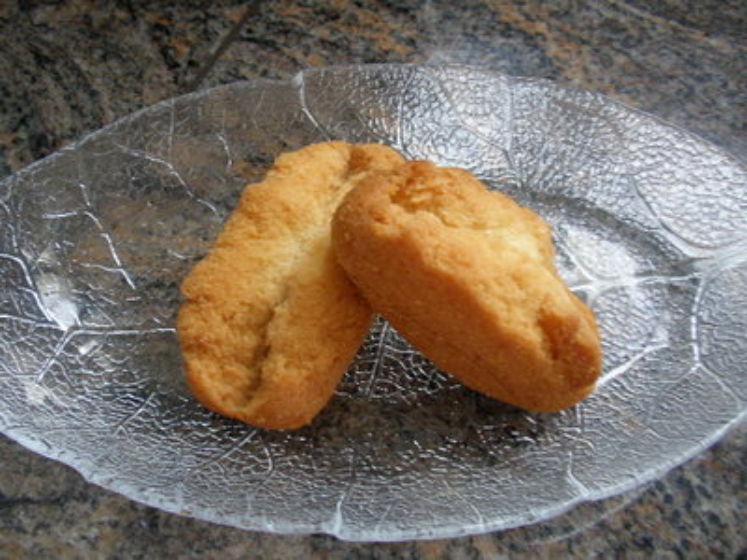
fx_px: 798
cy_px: 280
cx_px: 374
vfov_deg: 38.7
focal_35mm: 37
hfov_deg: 50.1
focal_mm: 6.6
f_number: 3.5
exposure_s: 1/4
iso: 100
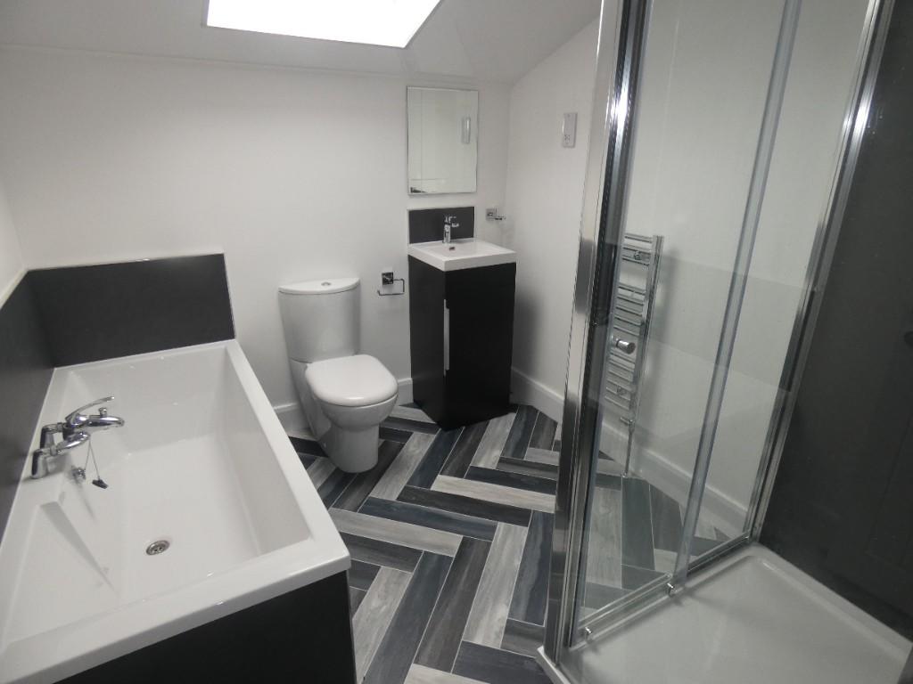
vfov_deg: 66.0
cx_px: 456
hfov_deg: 81.7
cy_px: 342
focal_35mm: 20
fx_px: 528
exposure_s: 1/60
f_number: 2.8
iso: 125
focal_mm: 3.6
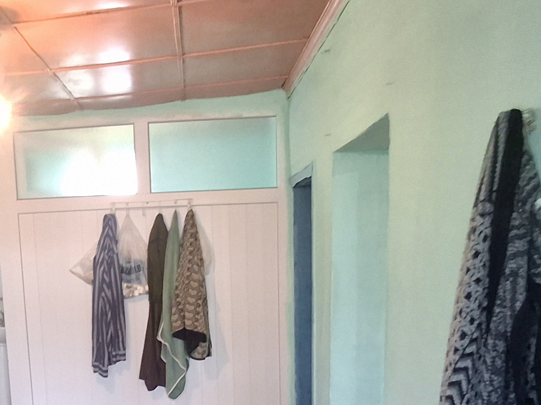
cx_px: 94
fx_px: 625
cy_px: 338
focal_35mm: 40
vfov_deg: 34.6
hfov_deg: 44.1
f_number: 2.2
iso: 200
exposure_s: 1/25
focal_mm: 1.64
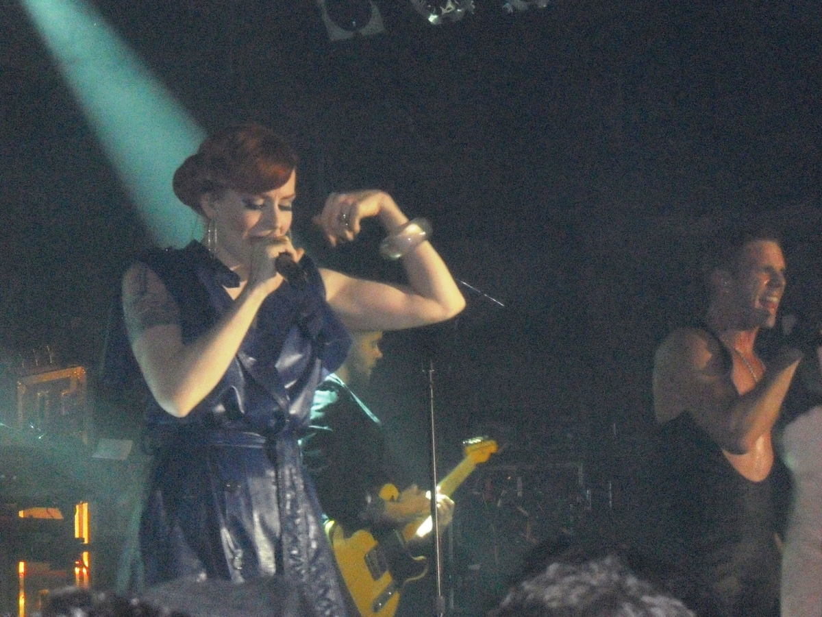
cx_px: 411
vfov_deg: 13.2
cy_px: 308
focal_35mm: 112
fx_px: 2660
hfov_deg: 17.6
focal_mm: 18.6
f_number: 5.9
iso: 800
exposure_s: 1/60
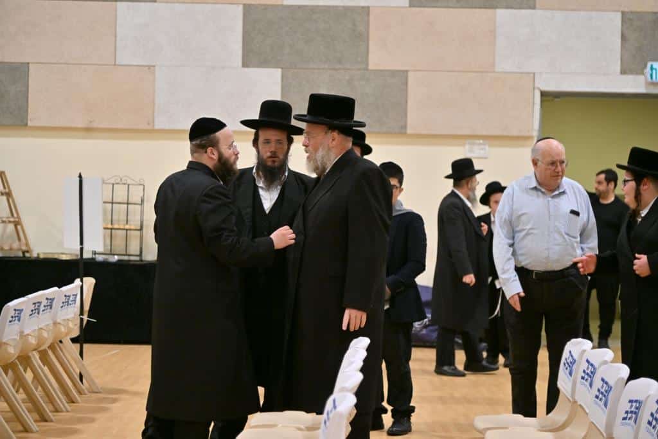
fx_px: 1572
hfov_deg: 23.6
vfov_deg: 15.9
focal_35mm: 86
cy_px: 220
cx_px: 329
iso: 400
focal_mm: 86
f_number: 4
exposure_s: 1/160
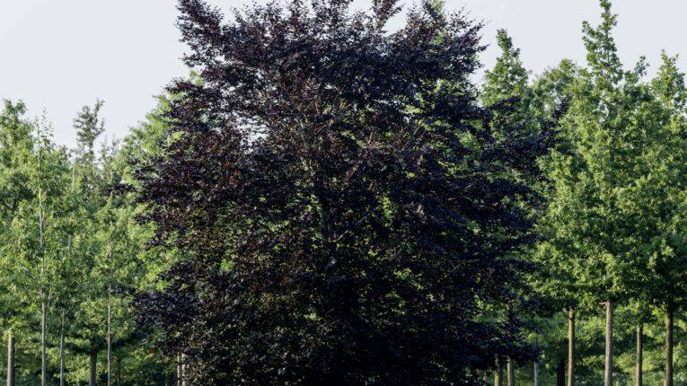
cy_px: 194
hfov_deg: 8.2
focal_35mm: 263
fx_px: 4790
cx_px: 344
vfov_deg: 4.6
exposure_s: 1/50
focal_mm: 250
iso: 200
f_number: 11
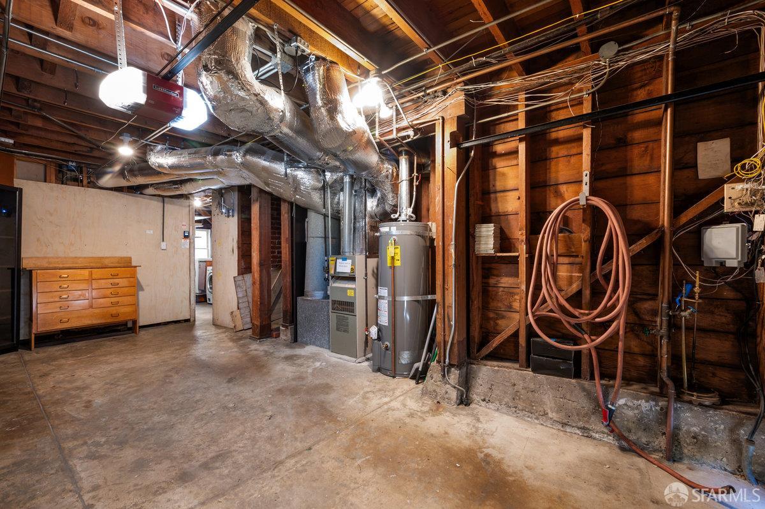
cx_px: 382
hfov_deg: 100.4
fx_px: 318
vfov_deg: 77.2
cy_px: 254
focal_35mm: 15
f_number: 9
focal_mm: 15
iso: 400
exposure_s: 1.3
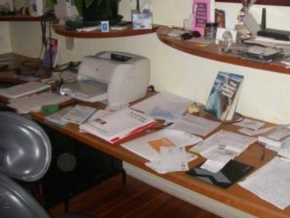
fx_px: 385
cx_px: 168
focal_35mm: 46
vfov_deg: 31.4
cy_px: 89
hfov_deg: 41.1
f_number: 3.3
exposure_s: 1/40
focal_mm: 6.3
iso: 200
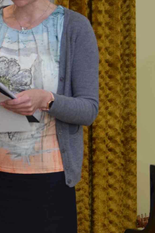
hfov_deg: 5.8
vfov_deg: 8.7
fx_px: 1528
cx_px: 7
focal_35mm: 237
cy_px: 190
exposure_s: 1/125
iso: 400
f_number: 5
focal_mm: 52
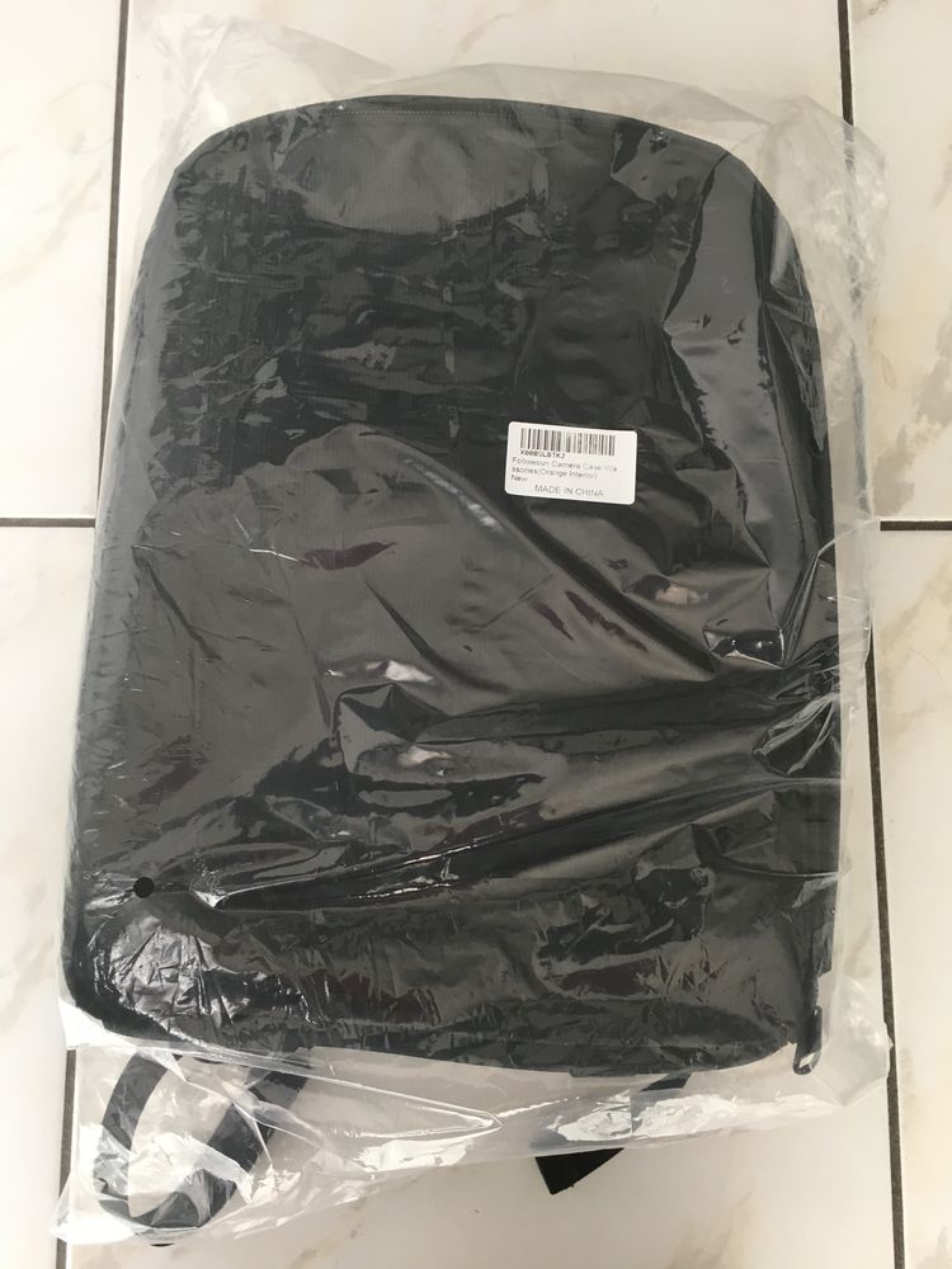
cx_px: 476
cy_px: 634
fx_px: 1063
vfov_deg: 61.7
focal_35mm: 29
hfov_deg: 48.2
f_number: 2.2
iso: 80
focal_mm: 4.15
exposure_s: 1/33
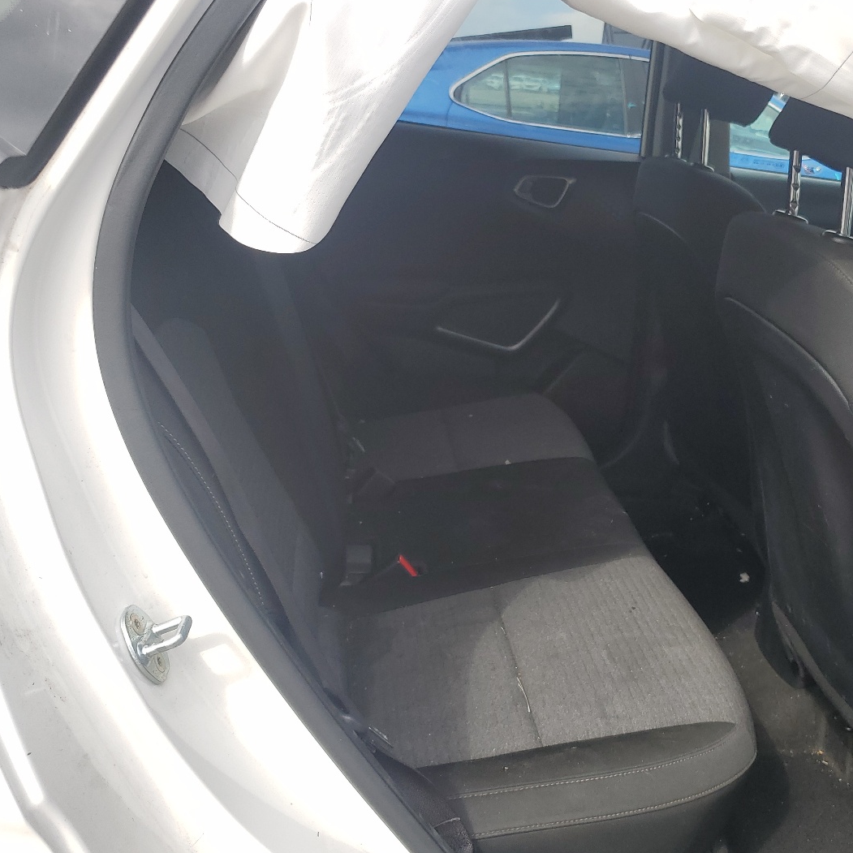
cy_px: 452
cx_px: 542
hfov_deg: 46.7
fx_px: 976
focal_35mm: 35
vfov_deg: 47.2
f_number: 1.5
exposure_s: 1/833
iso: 50
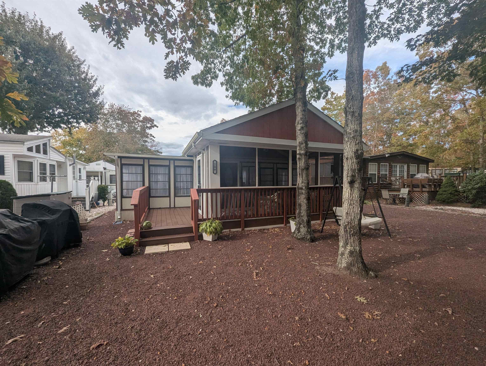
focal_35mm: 13
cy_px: 183
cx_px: 243
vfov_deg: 90.1
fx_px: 183
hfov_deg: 106.1
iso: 47
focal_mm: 1.95
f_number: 2.2
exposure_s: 1/712
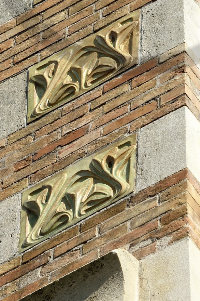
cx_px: 136
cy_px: -85
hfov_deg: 2.9
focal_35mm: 478
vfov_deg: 4.3
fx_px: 3986
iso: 200
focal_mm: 175
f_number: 10
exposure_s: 1/400
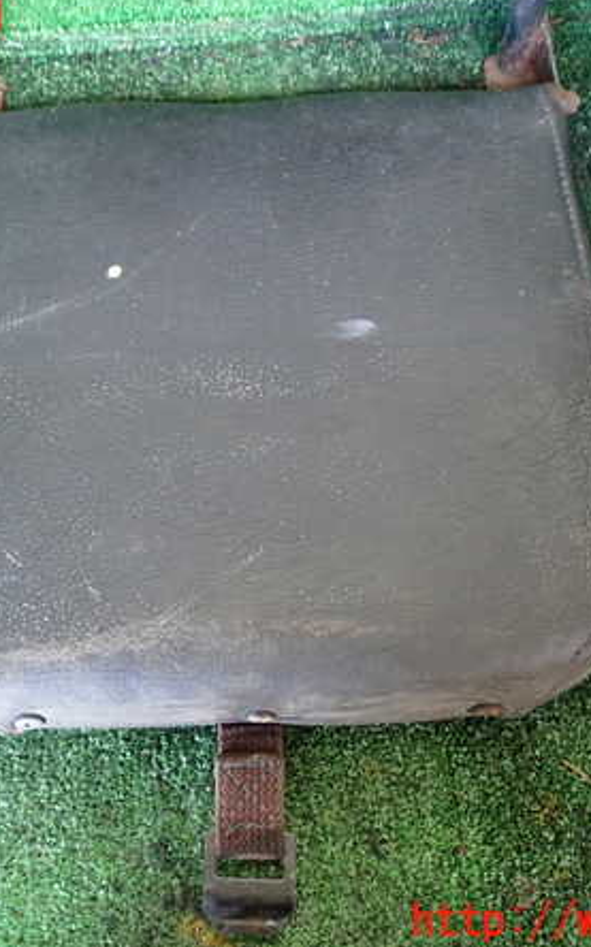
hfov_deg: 29.8
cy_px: 469
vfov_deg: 46.2
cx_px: 254
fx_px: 1110
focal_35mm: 43
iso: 640
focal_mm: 5.4
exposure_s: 1/30
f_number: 2.3
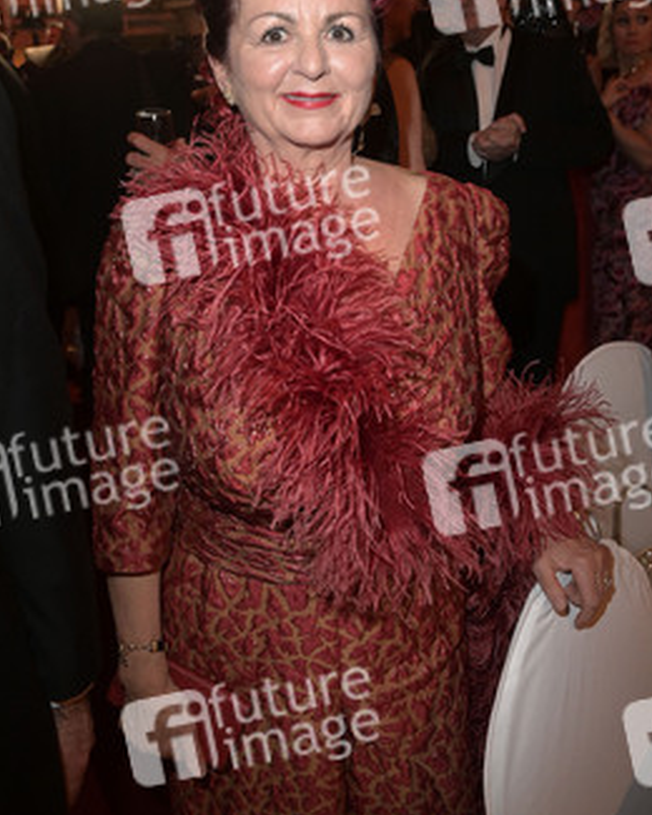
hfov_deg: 48.5
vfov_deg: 58.5
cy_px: 351
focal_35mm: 30
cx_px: 323
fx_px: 724
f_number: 5
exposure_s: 1/125
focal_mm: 26
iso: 4000
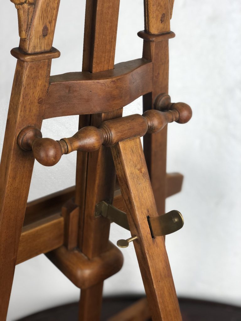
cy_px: 160
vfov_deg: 36.8
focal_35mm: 52
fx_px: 483
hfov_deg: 28.0
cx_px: 120
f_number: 2.4
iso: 40
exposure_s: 1/50
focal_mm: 6
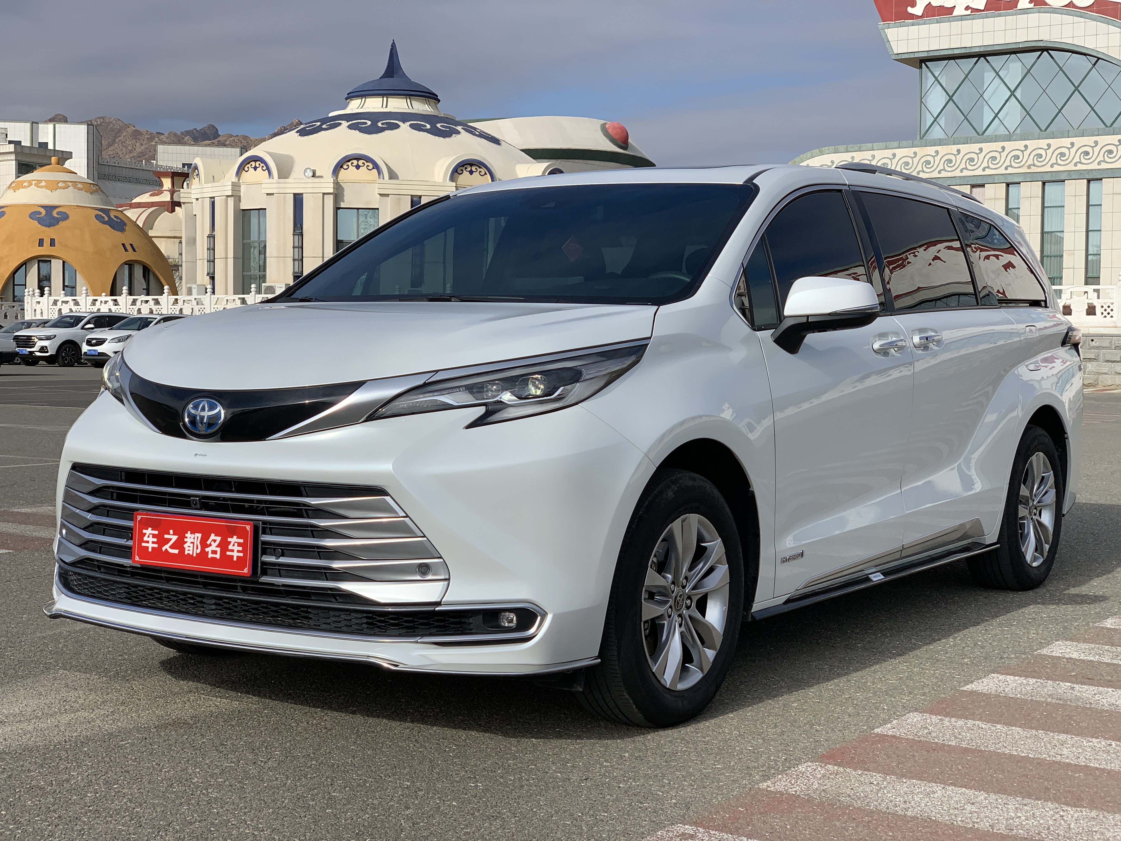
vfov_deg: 28.0
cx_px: 560
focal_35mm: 52
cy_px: 420
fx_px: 1684
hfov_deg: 36.8
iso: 16
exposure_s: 1/1845
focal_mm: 6
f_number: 2.4
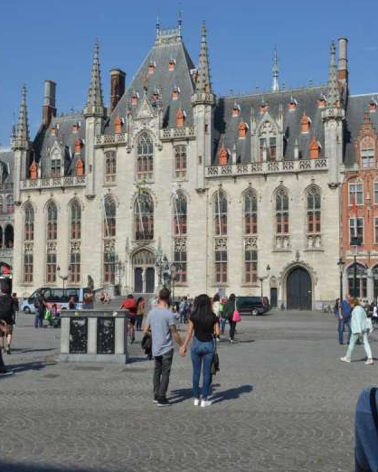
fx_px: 643
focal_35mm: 46
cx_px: 205
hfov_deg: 32.7
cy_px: 234
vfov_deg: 40.3
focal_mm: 32
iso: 125
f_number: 22
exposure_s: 1/60
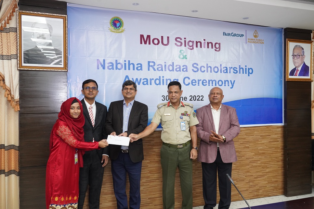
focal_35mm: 30
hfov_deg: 61.9
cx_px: 157
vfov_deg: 43.6
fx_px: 262
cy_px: 104
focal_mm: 30
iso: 3200
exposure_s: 1/160
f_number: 5.6
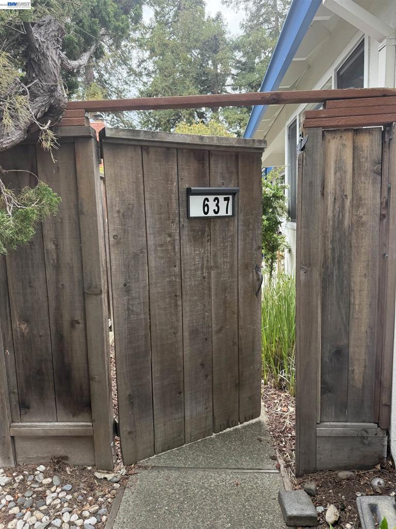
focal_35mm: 24
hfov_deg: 56.8
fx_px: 366
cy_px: 264
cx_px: 198
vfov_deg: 71.6
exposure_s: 1/87
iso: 200
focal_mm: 6.76
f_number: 1.78
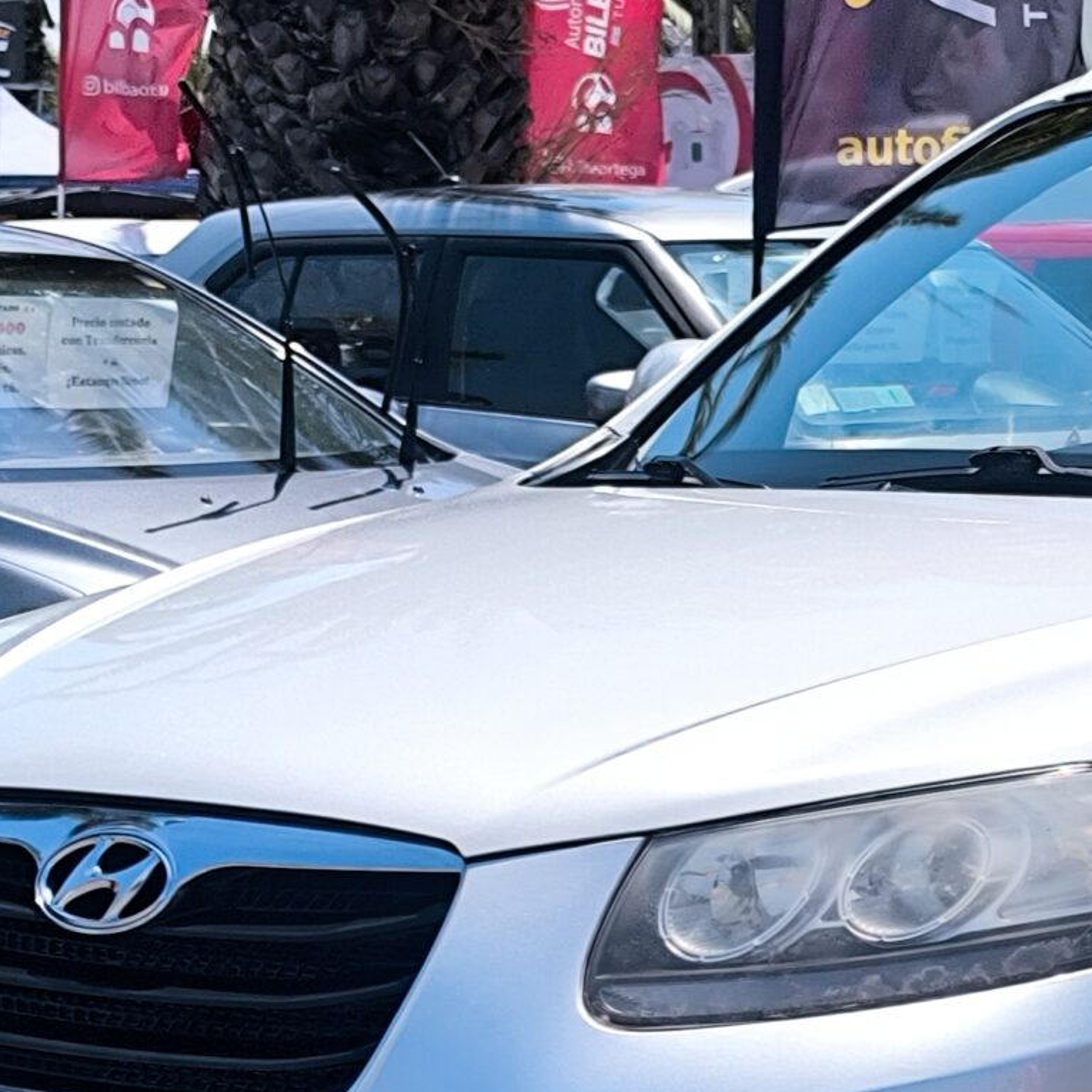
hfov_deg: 12.5
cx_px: 1300
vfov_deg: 12.8
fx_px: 4854
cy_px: 755
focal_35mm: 136
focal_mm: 6.14
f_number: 1.65
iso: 50
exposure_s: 1/1452
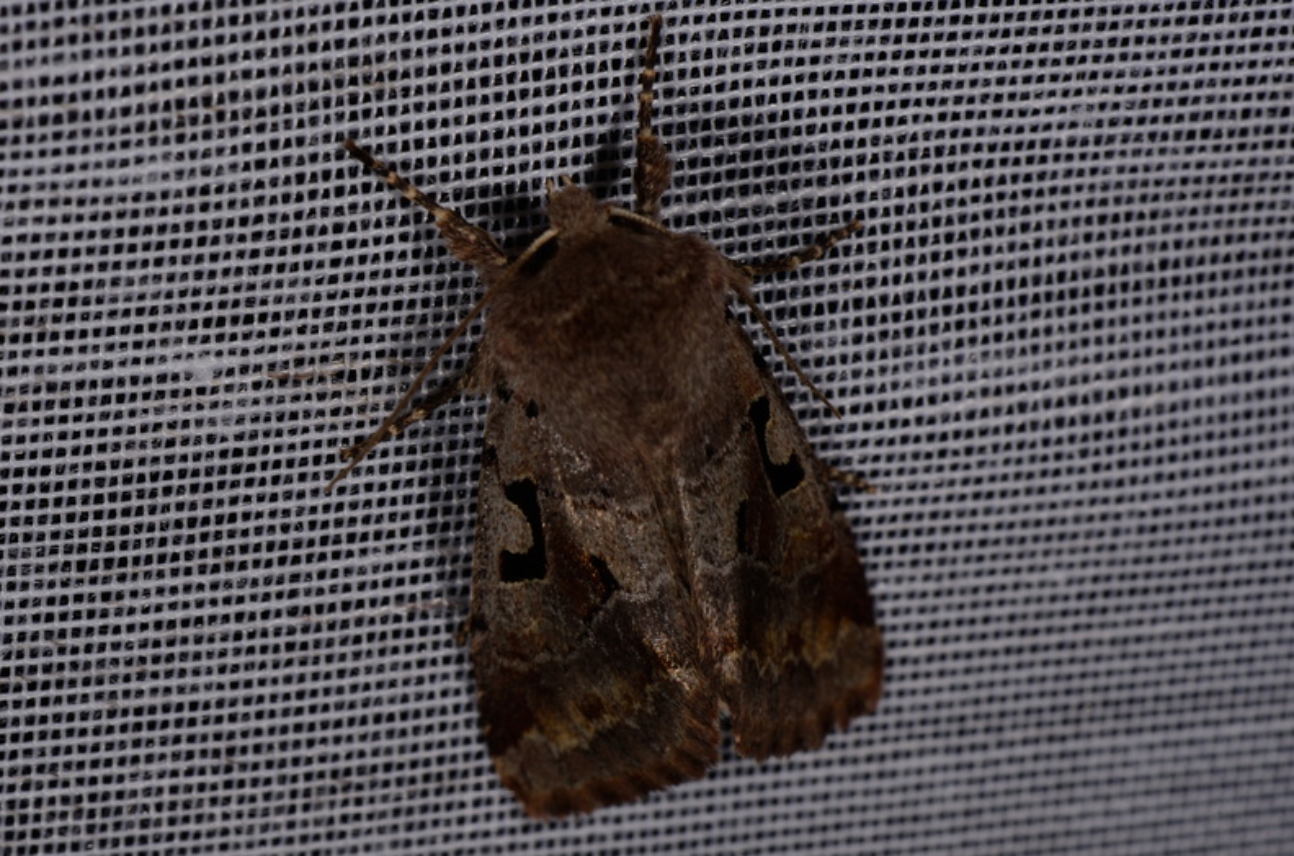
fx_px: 4572
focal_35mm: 128
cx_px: 647
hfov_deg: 16.1
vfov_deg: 10.7
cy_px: 428
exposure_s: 1/60
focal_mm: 85
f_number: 25
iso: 100
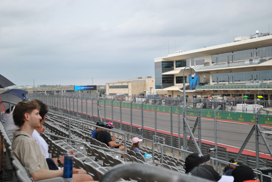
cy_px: 91
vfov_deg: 19.0
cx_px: 136
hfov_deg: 28.0
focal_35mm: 72
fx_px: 545
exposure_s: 1/160
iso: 100
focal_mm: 48
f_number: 6.3
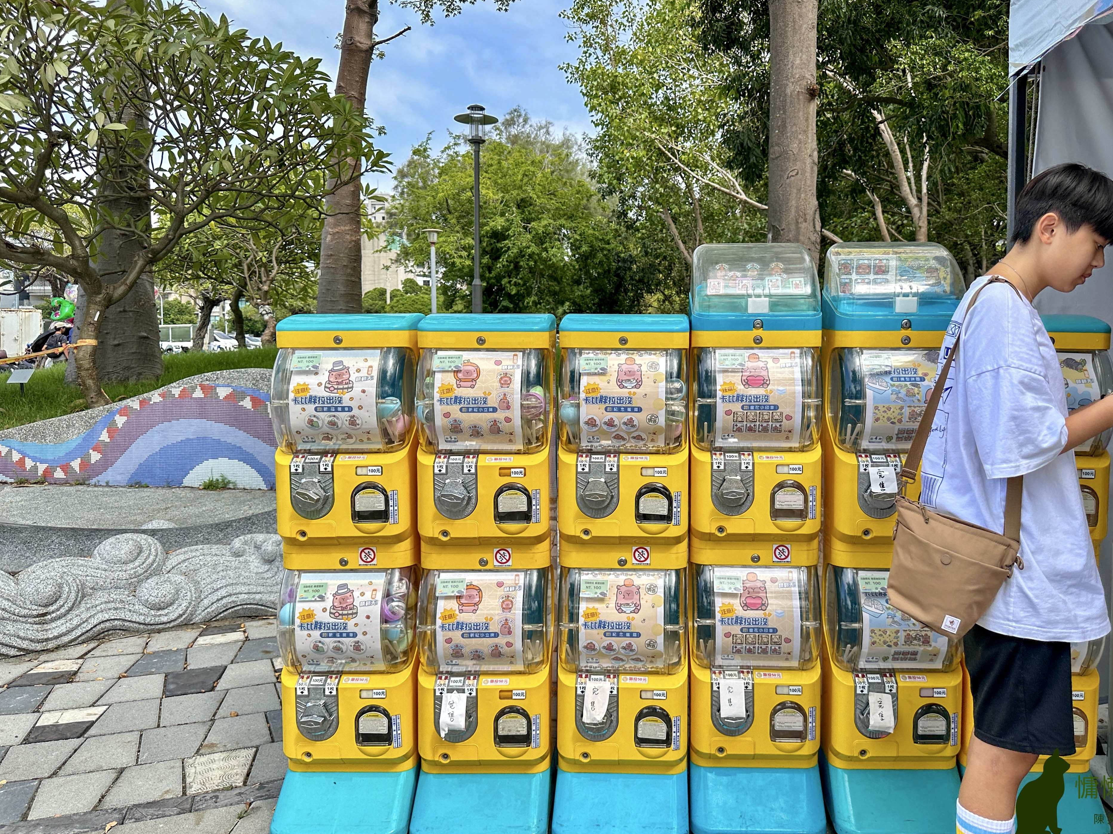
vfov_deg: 53.1
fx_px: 836
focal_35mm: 26
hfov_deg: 67.2
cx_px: 603
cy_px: 423
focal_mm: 6.86
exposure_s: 1/3200
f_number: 1.8
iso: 80
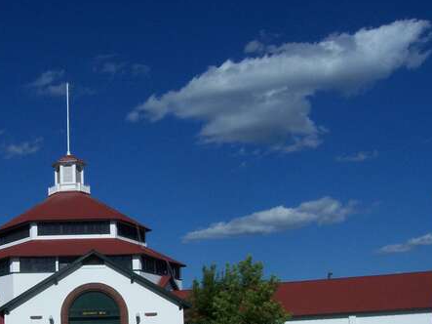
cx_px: 83
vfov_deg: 24.6
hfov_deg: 31.8
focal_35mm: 59
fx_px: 736
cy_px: 229
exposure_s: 1/1117
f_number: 5.1
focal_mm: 5.6
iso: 80
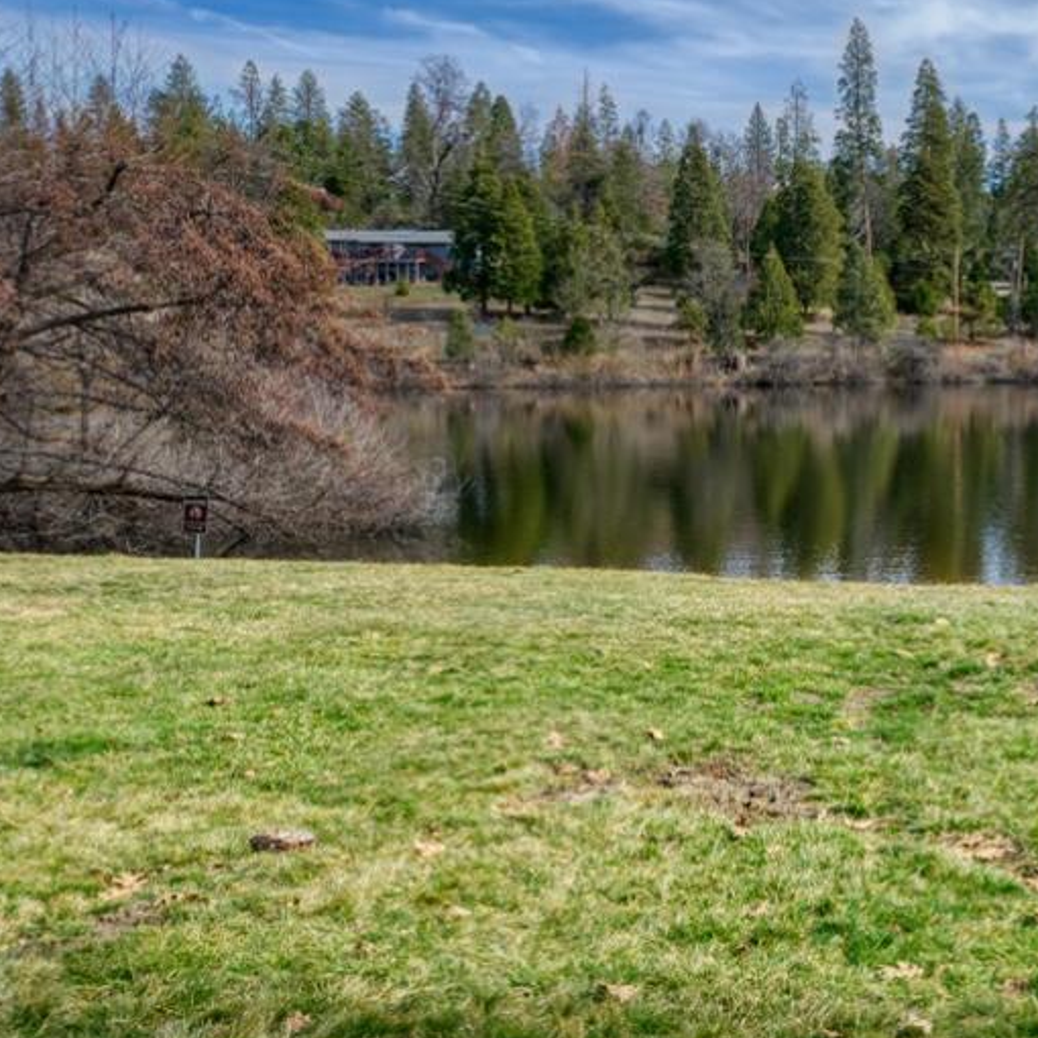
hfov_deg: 33.7
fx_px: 1357
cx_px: 1252
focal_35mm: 40
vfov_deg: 41.5
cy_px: 387
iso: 640
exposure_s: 1/400
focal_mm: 16
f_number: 7.1
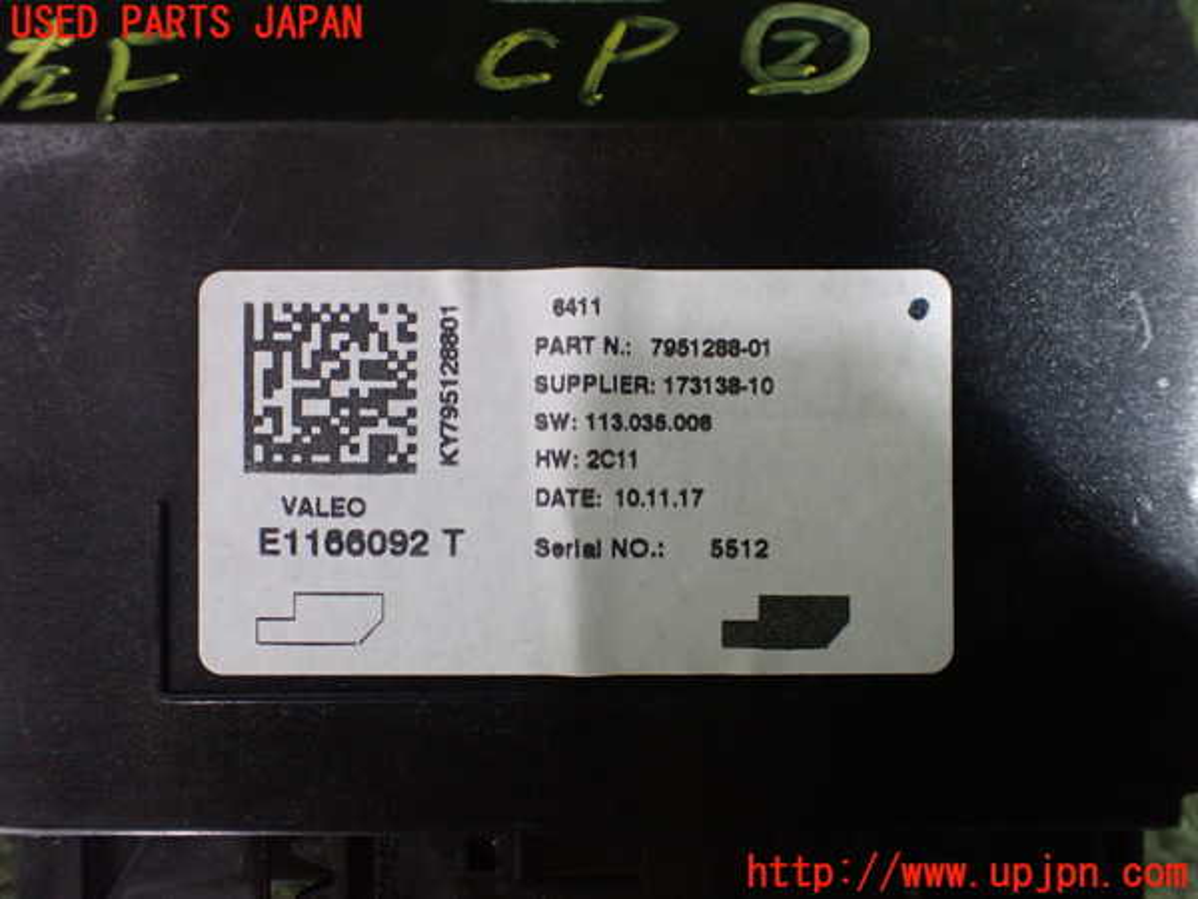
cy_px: 450
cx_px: 599
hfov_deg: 60.0
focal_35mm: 30
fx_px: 1038
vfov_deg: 46.8
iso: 800
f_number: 2.3
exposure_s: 1/100
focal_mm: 5.4
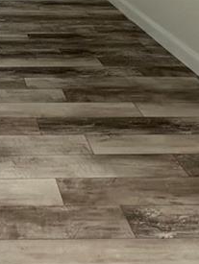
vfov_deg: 26.2
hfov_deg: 22.1
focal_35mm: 61
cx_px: -43
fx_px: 466
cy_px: -91
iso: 320
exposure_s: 1/60
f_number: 2.2
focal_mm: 2.22
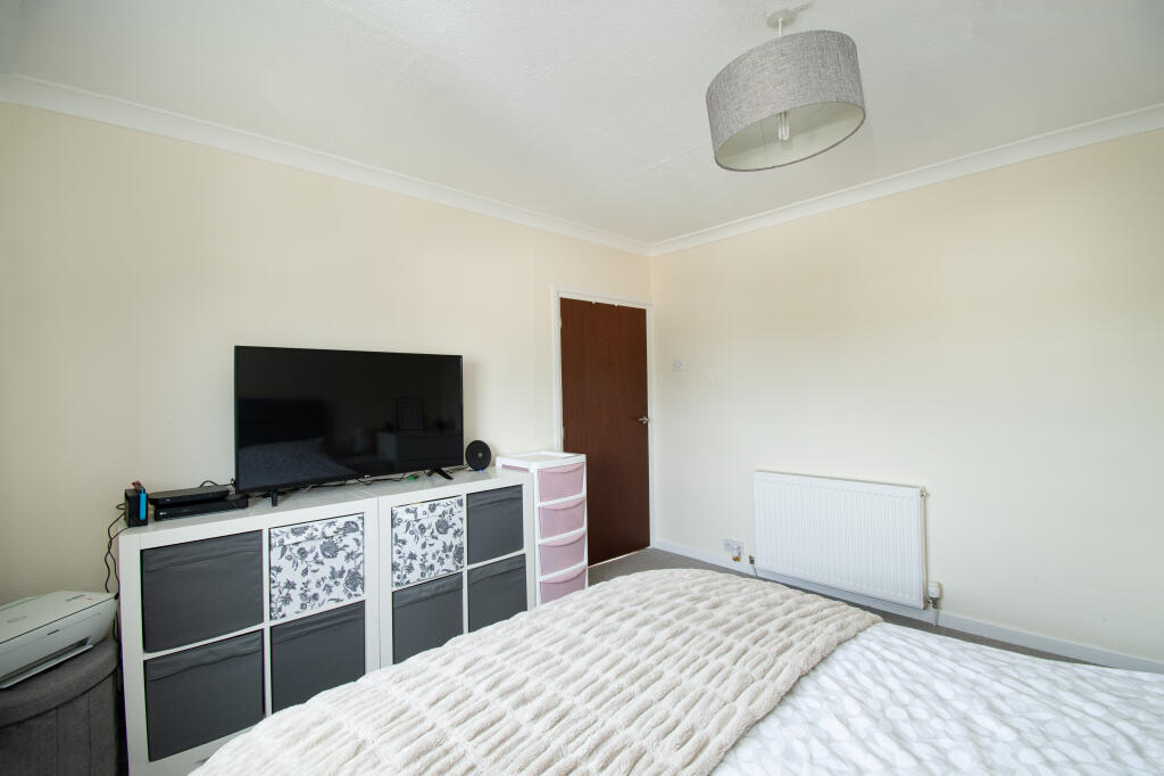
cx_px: 582
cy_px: 388
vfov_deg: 77.3
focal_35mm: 15
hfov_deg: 100.4
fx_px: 485
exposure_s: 1/13
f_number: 8
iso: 320
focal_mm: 10
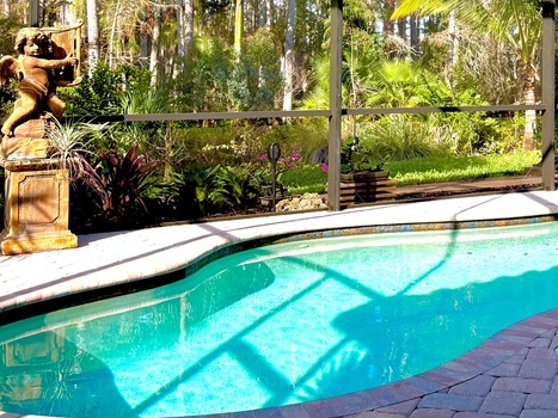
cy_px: 33
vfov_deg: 24.8
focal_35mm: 57
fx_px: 919
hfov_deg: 32.1
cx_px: 503
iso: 50
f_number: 1.6
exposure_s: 1/1248
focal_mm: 5.96
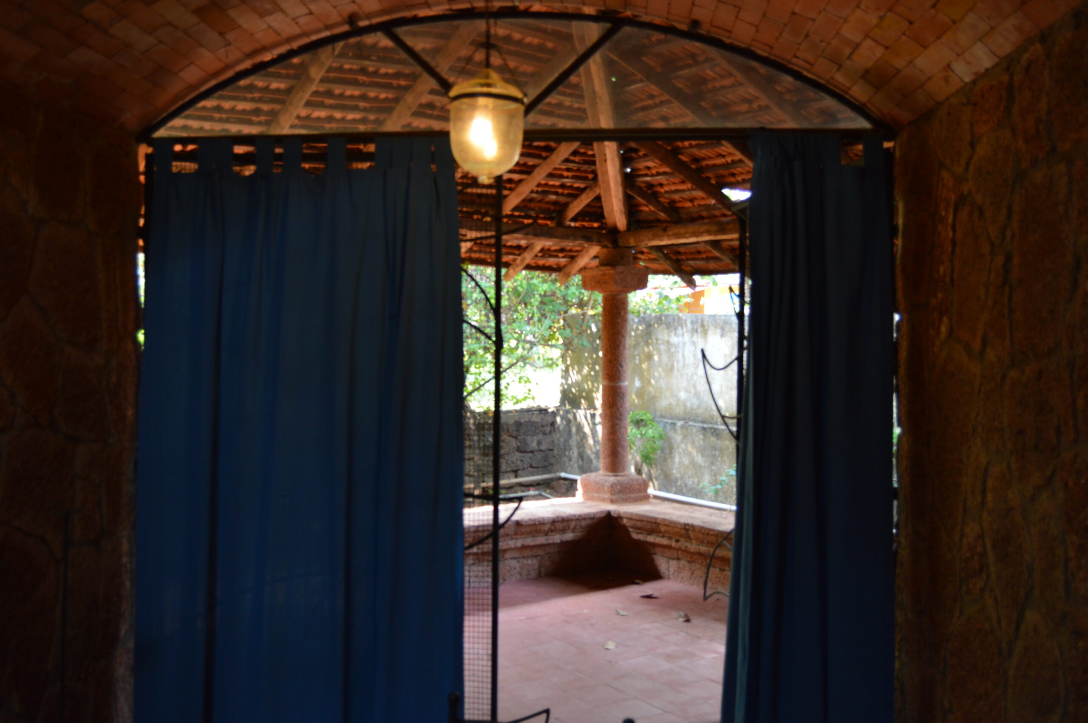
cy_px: 362
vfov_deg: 39.9
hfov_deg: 57.3
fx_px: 996
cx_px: 544
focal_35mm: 33
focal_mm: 22
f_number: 4
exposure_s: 1/60
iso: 400
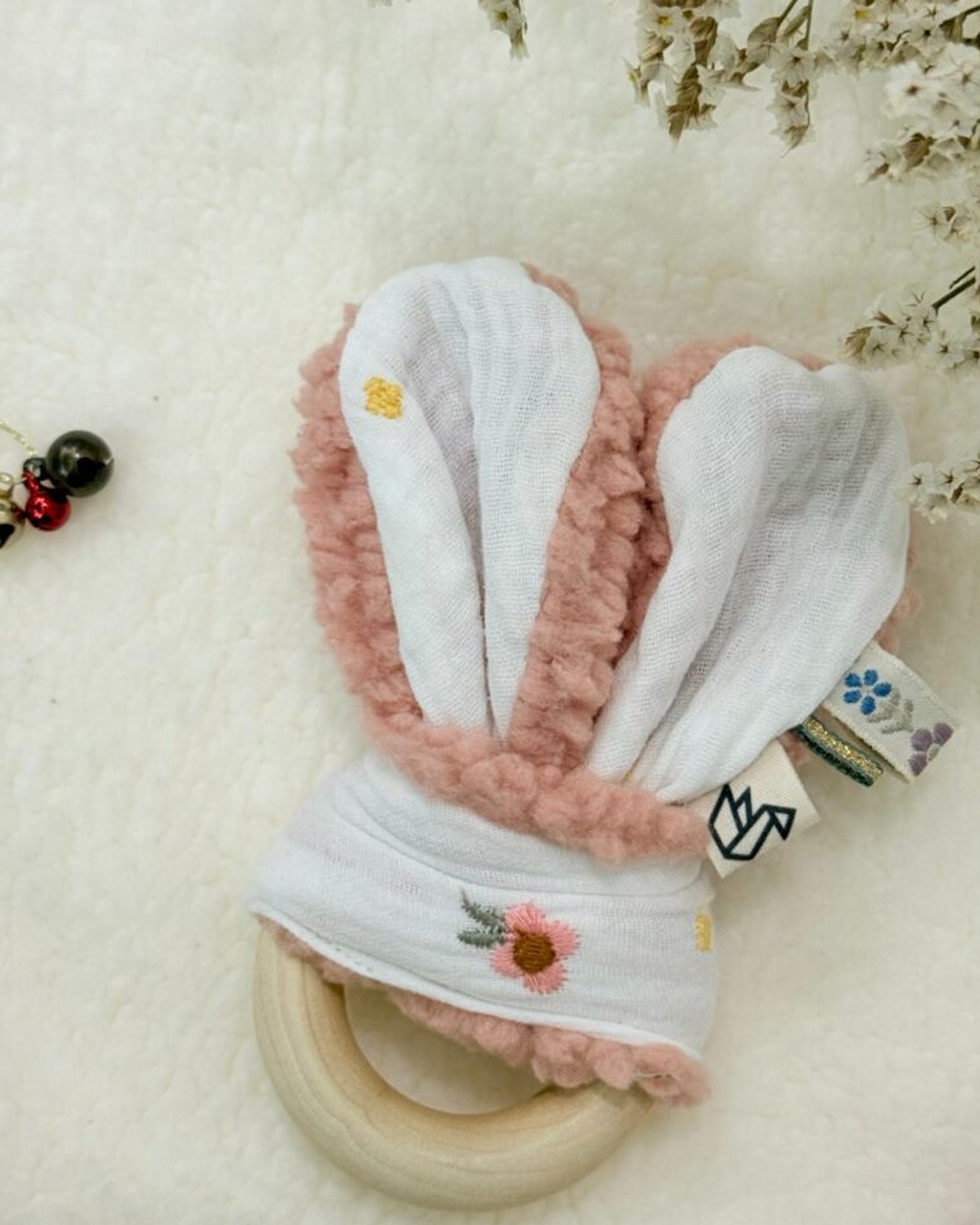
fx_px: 1849
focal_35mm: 51
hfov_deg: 29.7
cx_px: 497
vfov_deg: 36.6
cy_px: 591
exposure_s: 1/60
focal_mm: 6.76
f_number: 1.78
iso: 125
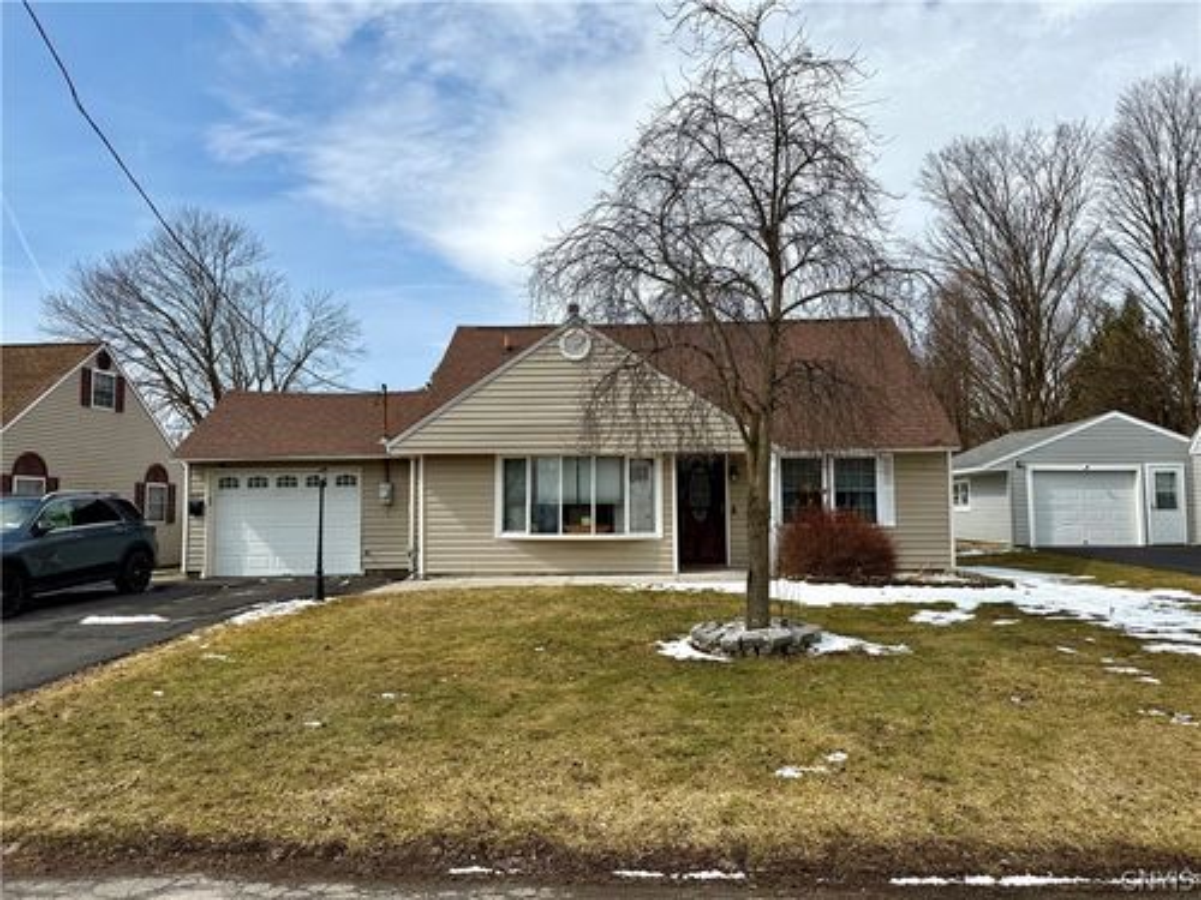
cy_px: 450
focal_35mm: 24
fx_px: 833
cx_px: 600
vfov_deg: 56.8
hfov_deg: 71.6
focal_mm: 6.76
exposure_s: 1/8130
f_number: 1.78
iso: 80
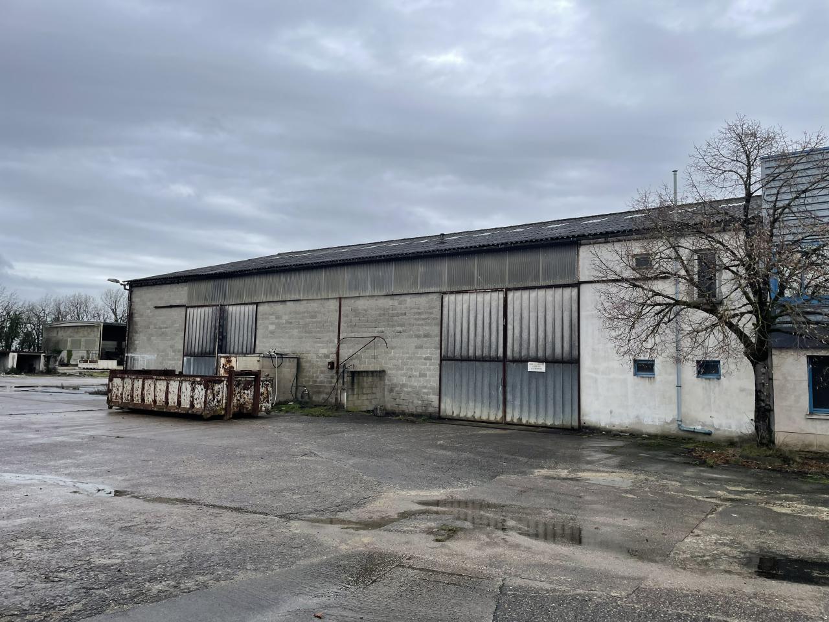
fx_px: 623
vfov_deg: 53.1
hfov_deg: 67.3
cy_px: 311
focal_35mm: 26
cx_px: 414
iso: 32
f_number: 1.6
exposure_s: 1/600
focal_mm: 4.2
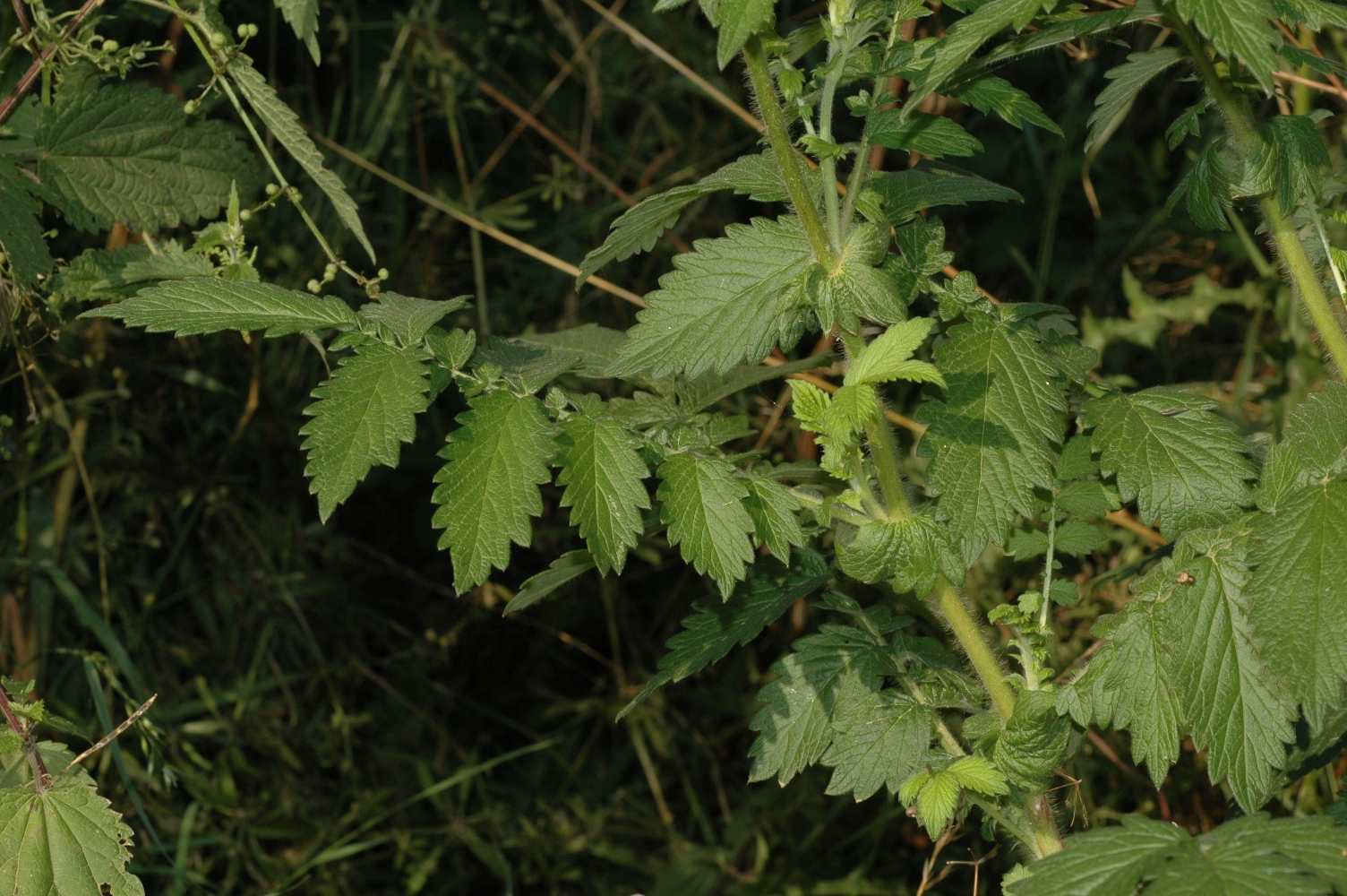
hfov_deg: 22.6
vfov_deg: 15.2
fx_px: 3364
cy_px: 448
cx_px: 674
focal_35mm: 90
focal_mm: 60
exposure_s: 1/160
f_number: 14
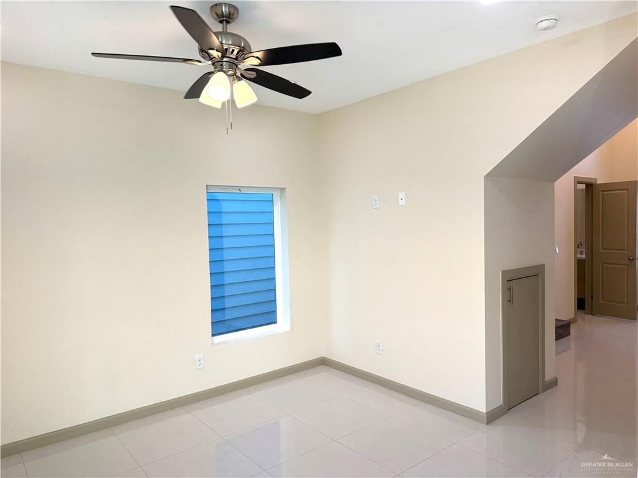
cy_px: 239
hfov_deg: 71.6
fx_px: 442
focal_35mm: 24
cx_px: 319
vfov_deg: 56.8
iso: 64
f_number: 1.78
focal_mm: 6.76
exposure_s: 1/153
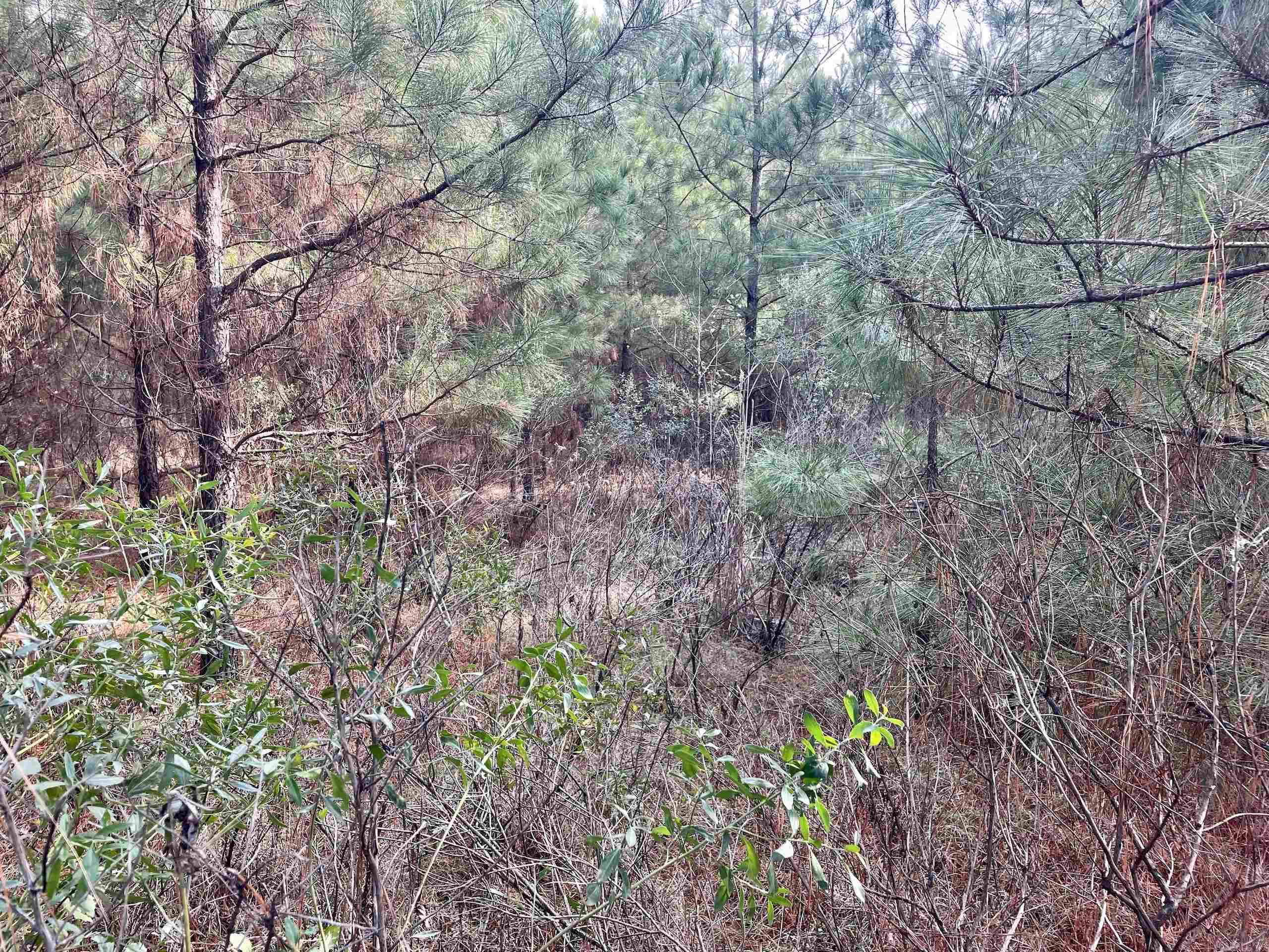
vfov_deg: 53.1
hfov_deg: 67.3
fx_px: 953
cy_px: 476
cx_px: 634
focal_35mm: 26
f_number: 1.6
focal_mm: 4.2
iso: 40
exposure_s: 1/121
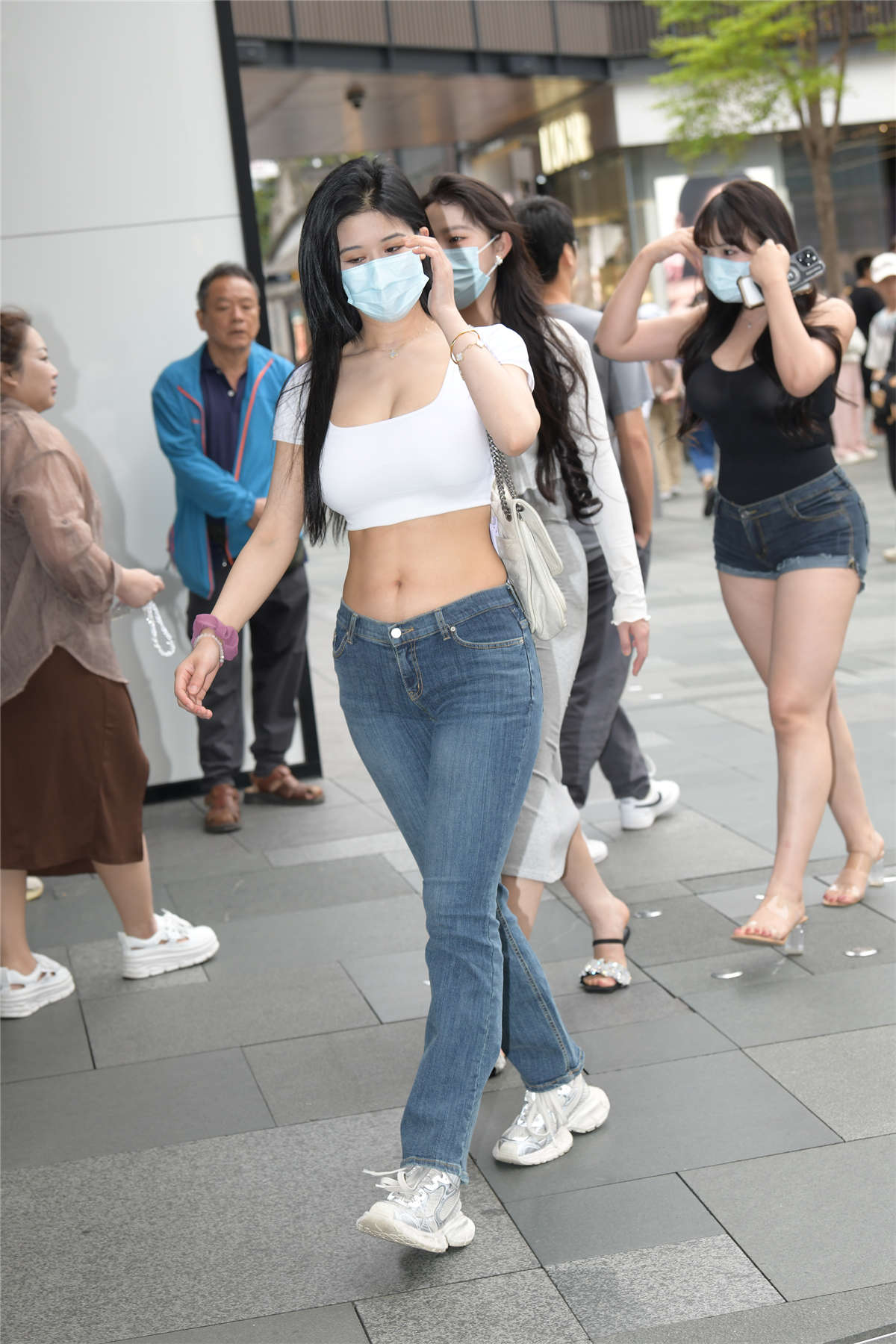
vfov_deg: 28.8
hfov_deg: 19.5
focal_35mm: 70
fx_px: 2613
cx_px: 448
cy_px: 672
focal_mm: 70
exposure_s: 1/200
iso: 500
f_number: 5
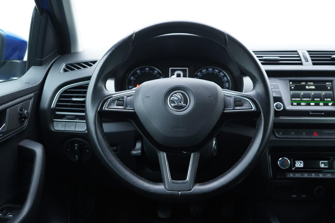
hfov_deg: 53.1
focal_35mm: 36
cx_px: 168
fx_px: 335
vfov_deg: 36.9
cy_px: 112
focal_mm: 24
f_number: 2.8
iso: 320
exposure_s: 1/40
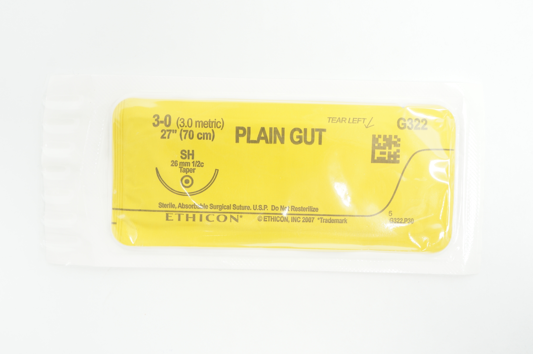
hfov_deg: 51.3
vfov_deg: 35.4
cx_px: 266
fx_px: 555
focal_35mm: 38
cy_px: 177
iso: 400
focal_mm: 25
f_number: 7.1
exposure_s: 1/15
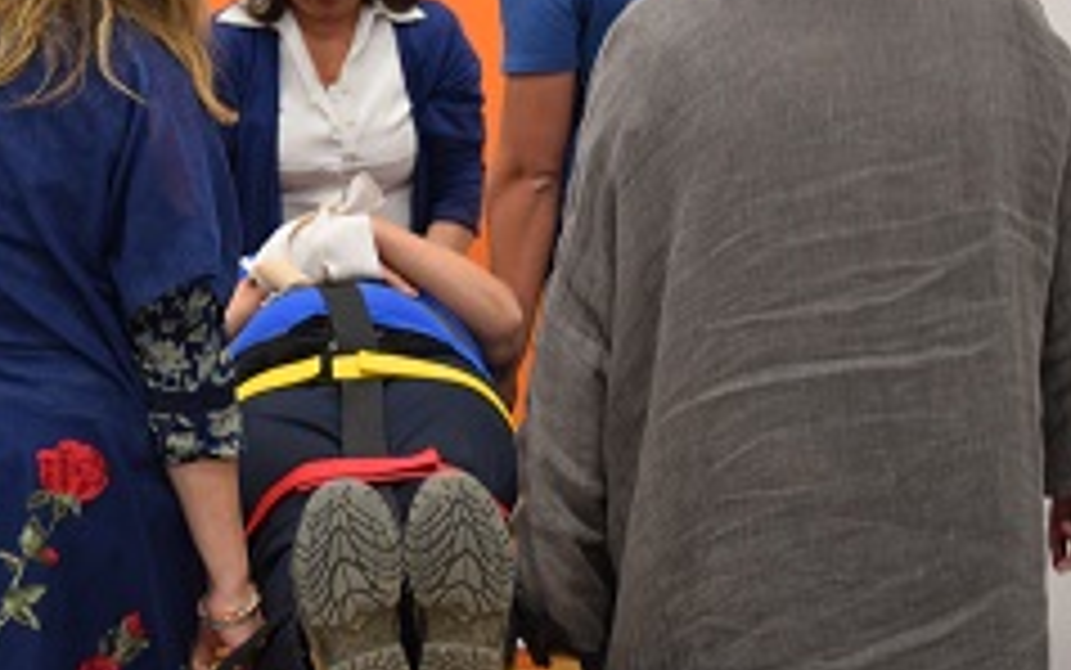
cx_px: 376
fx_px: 3183
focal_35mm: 109
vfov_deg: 12.0
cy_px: 133
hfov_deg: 19.1
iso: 1100
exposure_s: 1/60
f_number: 4.8
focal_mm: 40
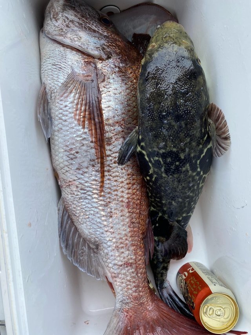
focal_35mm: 26
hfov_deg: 53.0
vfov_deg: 67.3
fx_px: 251
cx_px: 126
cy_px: 168
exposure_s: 1/693
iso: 32
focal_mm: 4.25
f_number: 1.8
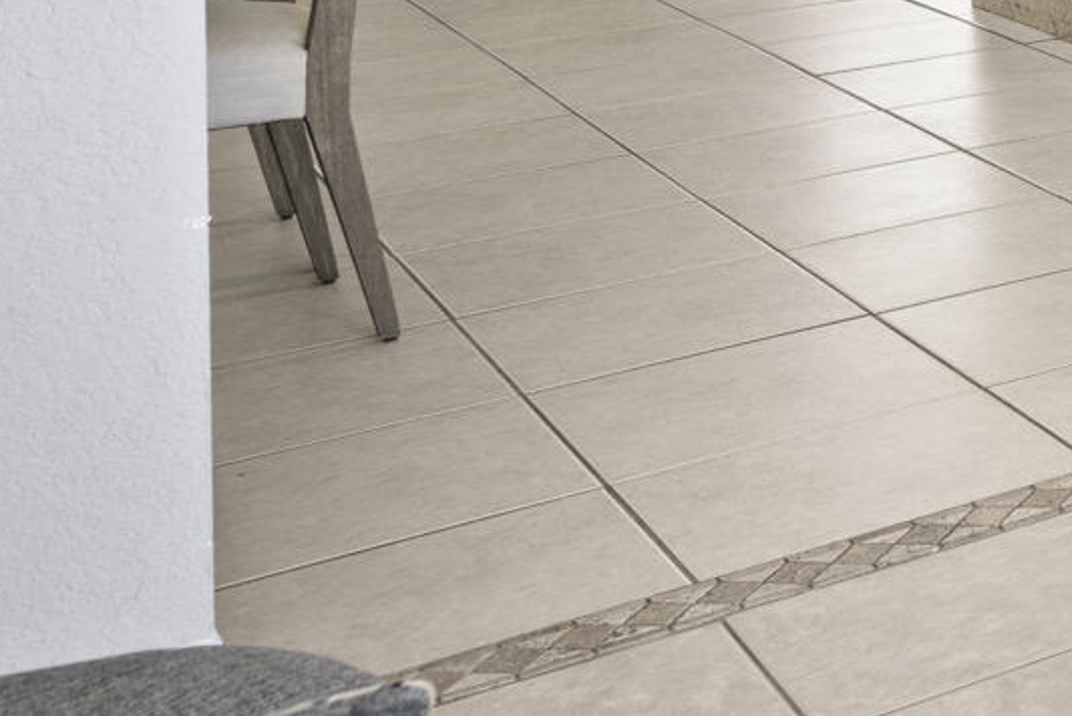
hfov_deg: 18.4
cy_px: -494
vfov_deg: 16.0
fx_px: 2234
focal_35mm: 75
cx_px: 2118
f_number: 9
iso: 400
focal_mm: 16
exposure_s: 1/15
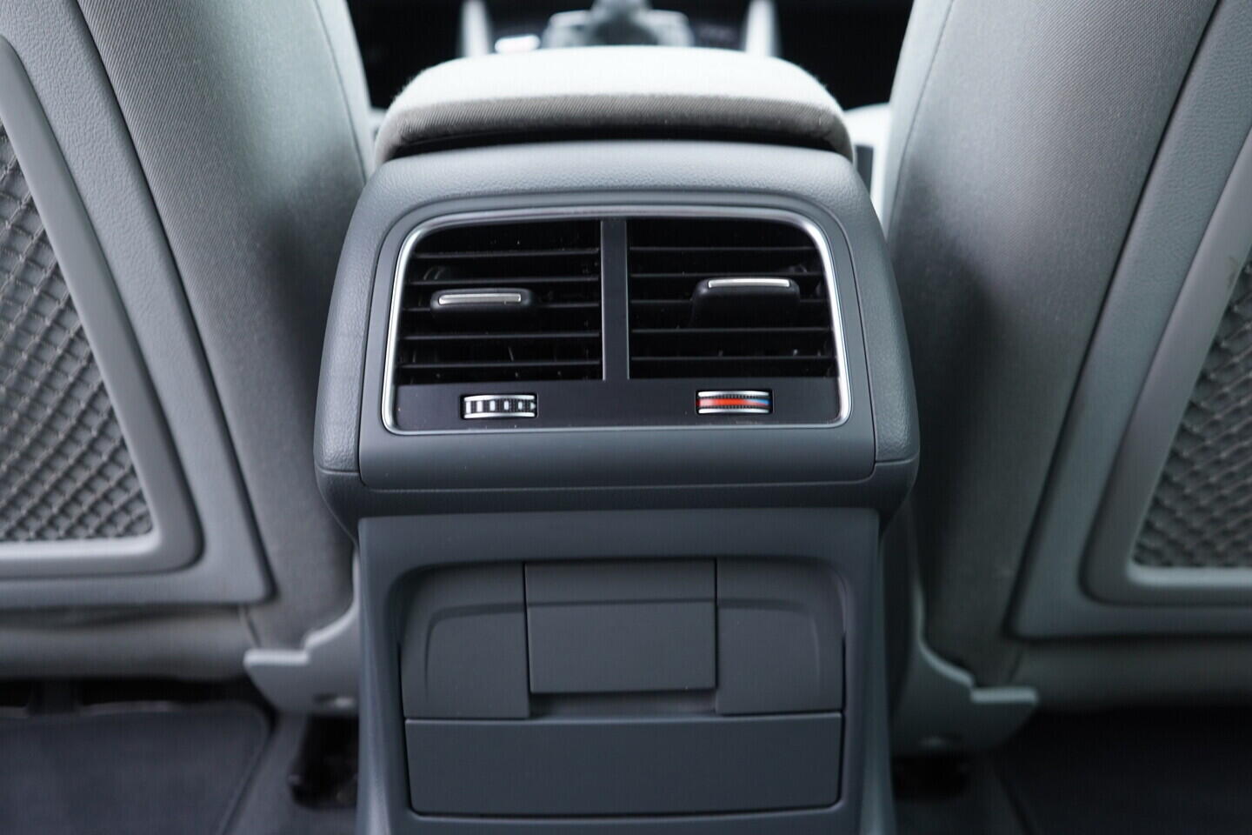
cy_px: 418
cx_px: 626
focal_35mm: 36
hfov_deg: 53.1
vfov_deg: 36.9
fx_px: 1252
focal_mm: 24
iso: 500
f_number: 2.8
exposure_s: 1/40
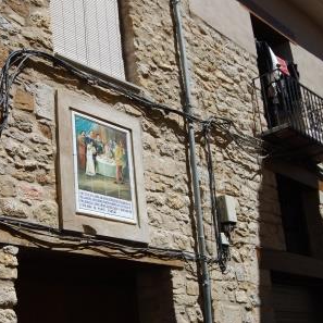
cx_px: 99
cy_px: 162
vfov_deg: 31.6
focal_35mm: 54
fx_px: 570
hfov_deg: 31.3
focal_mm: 28
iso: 100
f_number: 8
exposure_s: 1/250
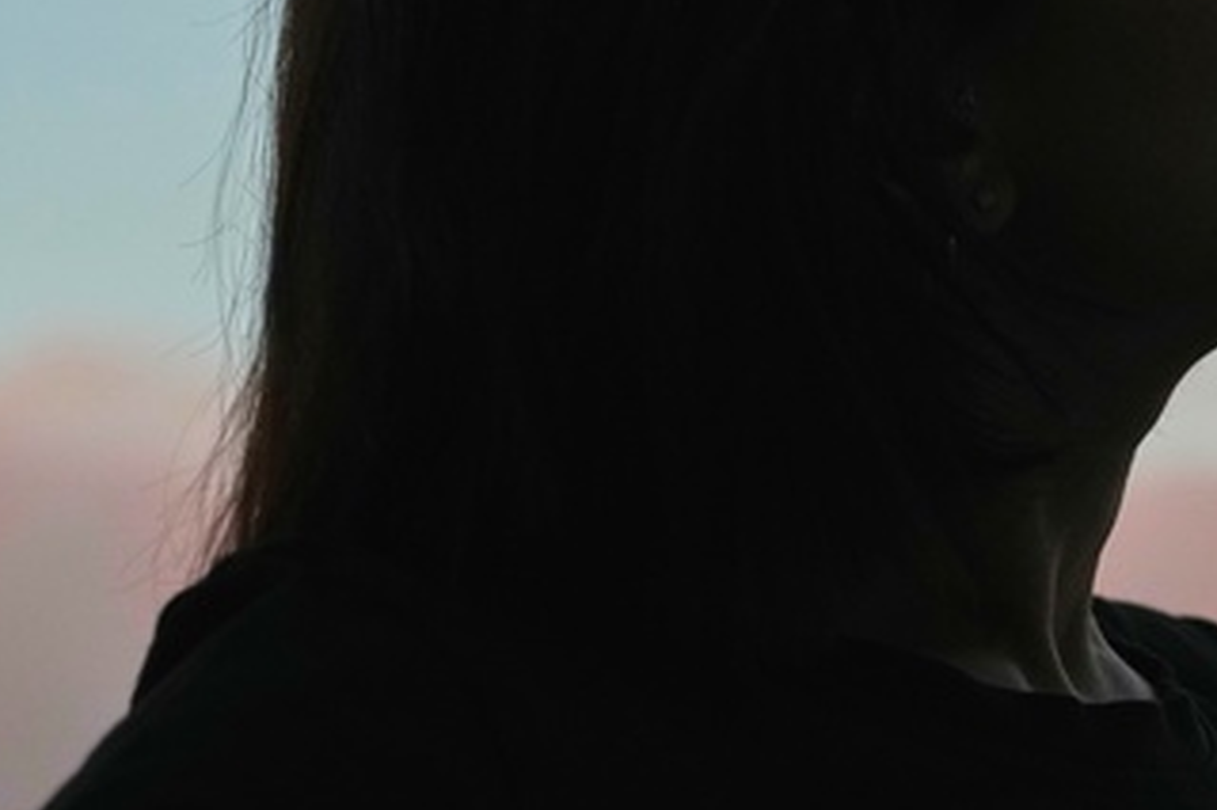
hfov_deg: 12.7
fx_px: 5406
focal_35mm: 160
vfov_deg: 8.6
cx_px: 1278
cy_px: 203
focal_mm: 50
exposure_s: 1/5000
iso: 800
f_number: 2.8
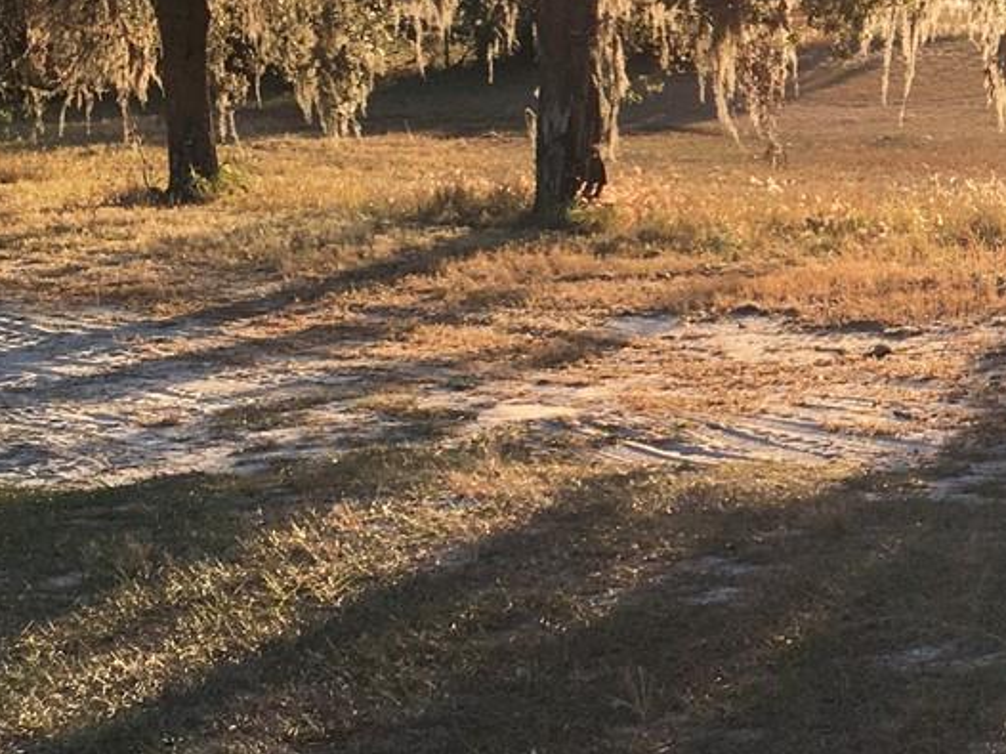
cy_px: 223
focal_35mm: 88
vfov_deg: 16.7
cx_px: 1304
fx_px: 2557
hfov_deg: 20.4
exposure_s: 1/641
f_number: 2.2
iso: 25
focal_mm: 4.15
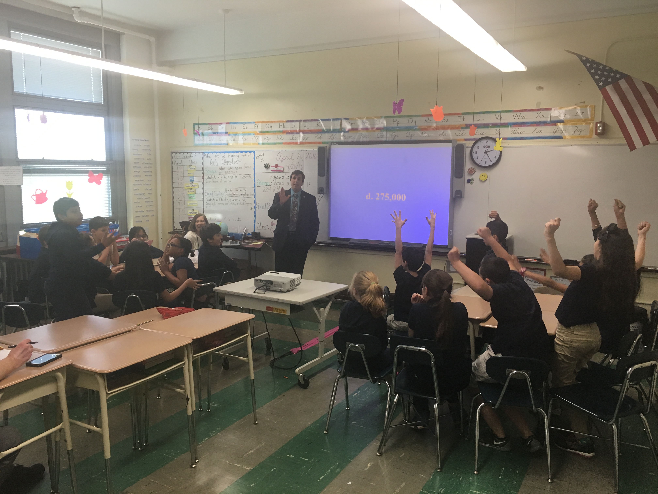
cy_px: 247
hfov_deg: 61.7
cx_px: 329
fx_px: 551
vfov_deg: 48.2
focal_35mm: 29
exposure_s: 1/30
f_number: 2.2
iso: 40
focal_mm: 4.15
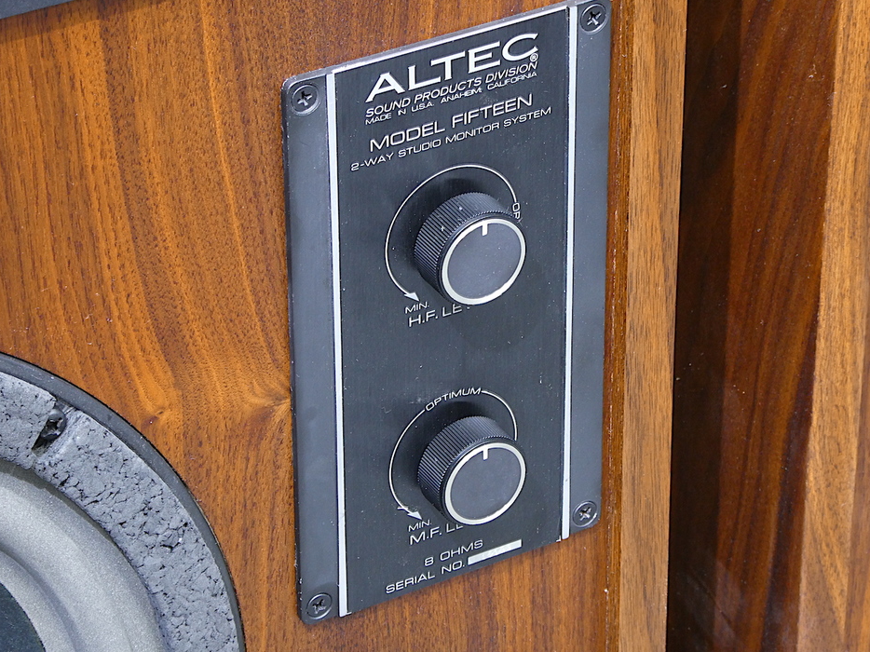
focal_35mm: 147
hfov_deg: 13.4
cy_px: 322
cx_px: 428
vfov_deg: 10.1
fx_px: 3694
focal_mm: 25.6
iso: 200
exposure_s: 1.6
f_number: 5.4
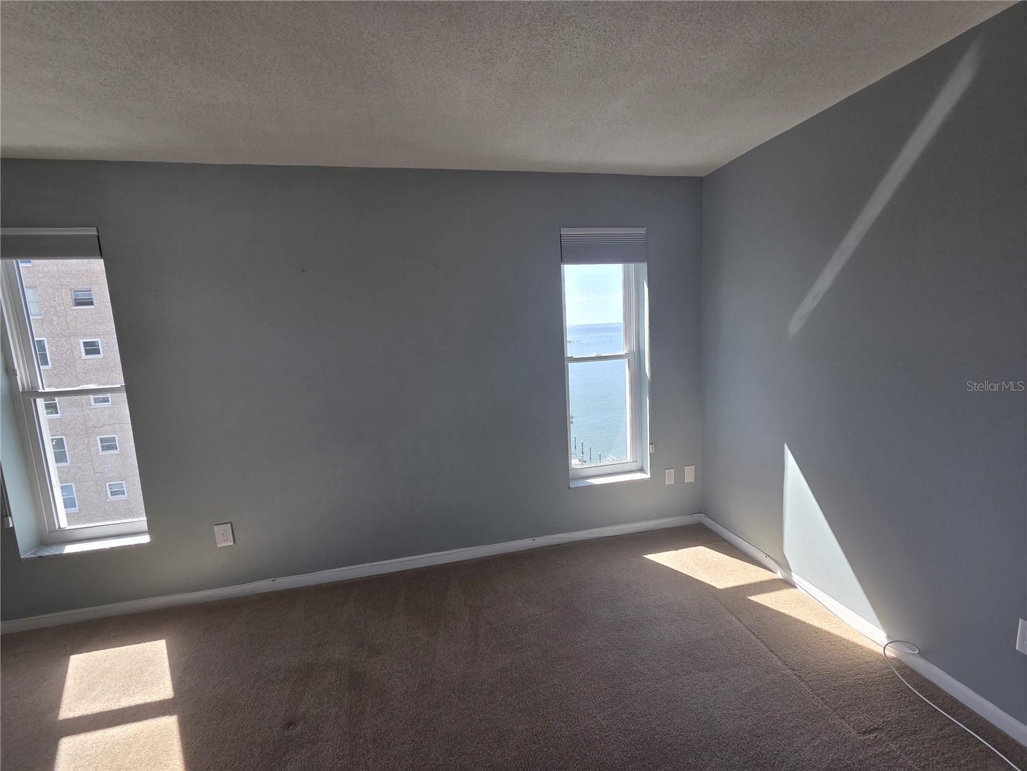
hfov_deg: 106.2
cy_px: 386
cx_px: 514
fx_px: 386
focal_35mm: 13
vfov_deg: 89.9
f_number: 2.2
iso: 50
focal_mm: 2.2
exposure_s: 1/266
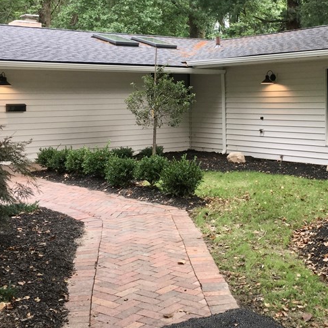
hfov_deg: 31.3
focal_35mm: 54
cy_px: 101
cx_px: 229
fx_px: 579
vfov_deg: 31.3
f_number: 2.2
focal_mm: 4.15
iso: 40
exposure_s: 1/120
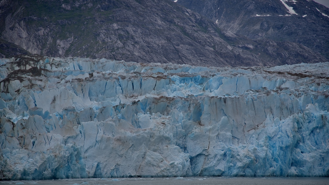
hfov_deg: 17.0
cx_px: 165
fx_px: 1099
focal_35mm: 126
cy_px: 102
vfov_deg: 9.6
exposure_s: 1/250
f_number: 5.6
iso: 100
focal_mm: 120
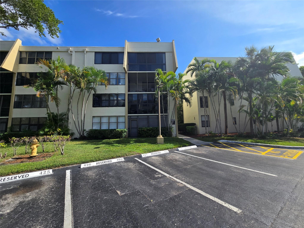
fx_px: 114
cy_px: 114
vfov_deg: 89.9
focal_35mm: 13
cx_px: 152
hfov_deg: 106.2
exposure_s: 1/2038
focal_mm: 2.2
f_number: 2.2
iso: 50
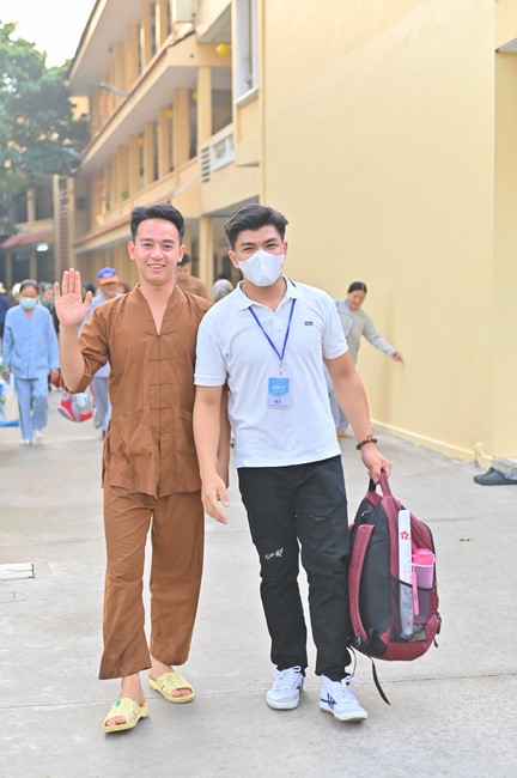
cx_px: 258
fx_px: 1252
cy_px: 389
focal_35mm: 58
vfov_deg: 34.5
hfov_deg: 23.3
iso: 400
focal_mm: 58
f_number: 3.2
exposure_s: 1/320
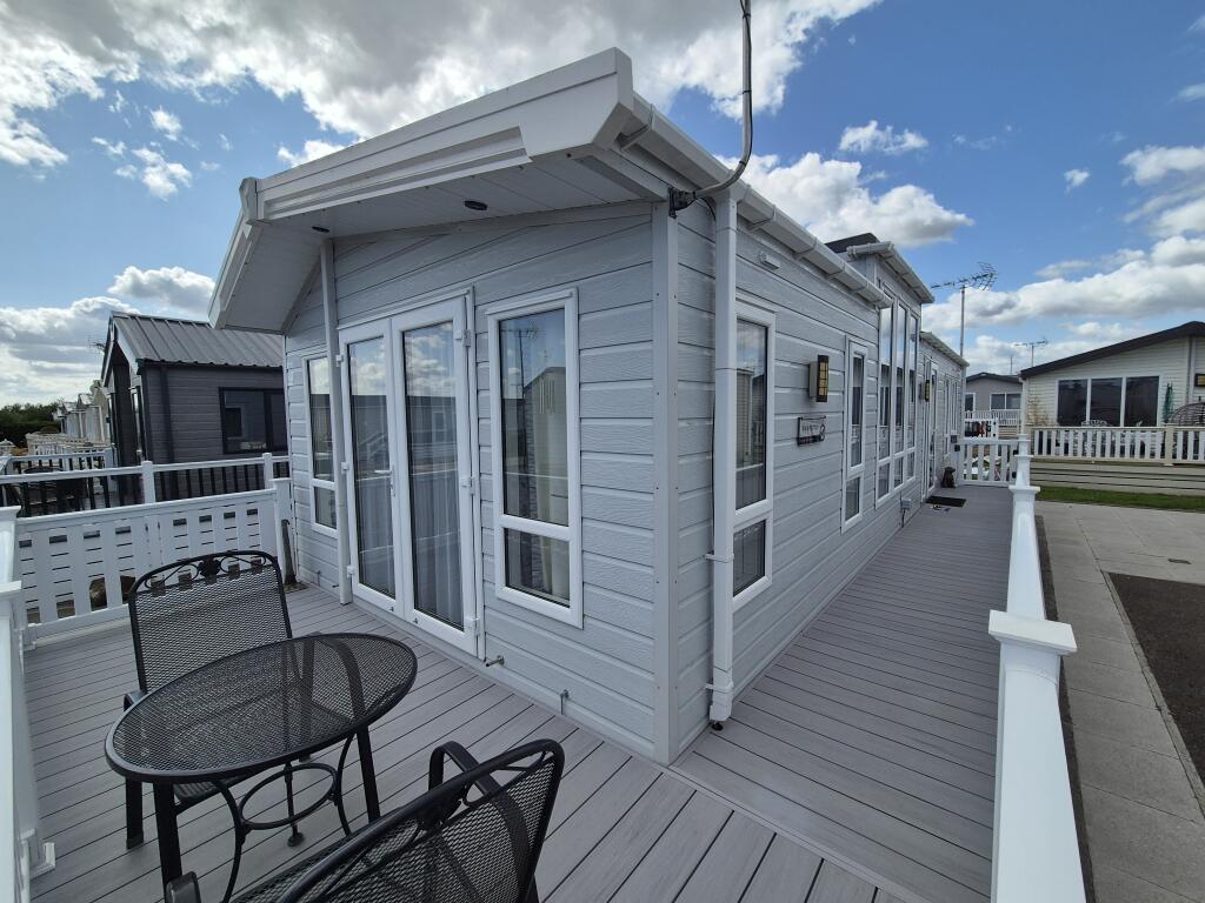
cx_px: 602
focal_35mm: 13
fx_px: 453
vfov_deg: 89.9
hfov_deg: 106.2
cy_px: 452
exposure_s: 1/3128
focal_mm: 2.2
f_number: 2.2
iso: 50
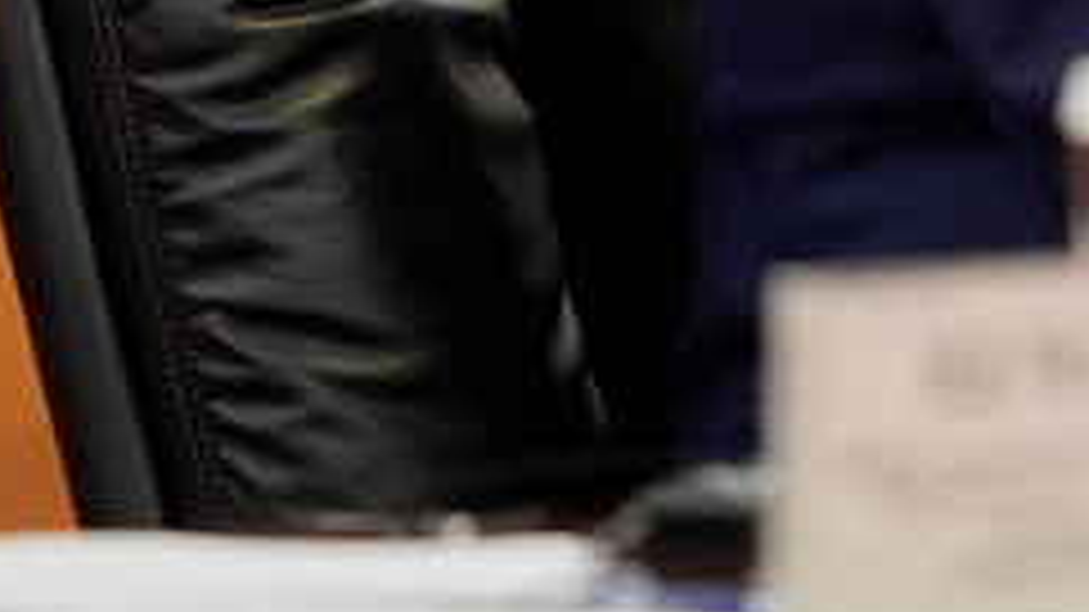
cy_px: -560
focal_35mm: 1771
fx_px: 51128
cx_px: 1962
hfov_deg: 1.2
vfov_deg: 0.7
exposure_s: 1/500
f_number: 2.8
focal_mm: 400
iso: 1600
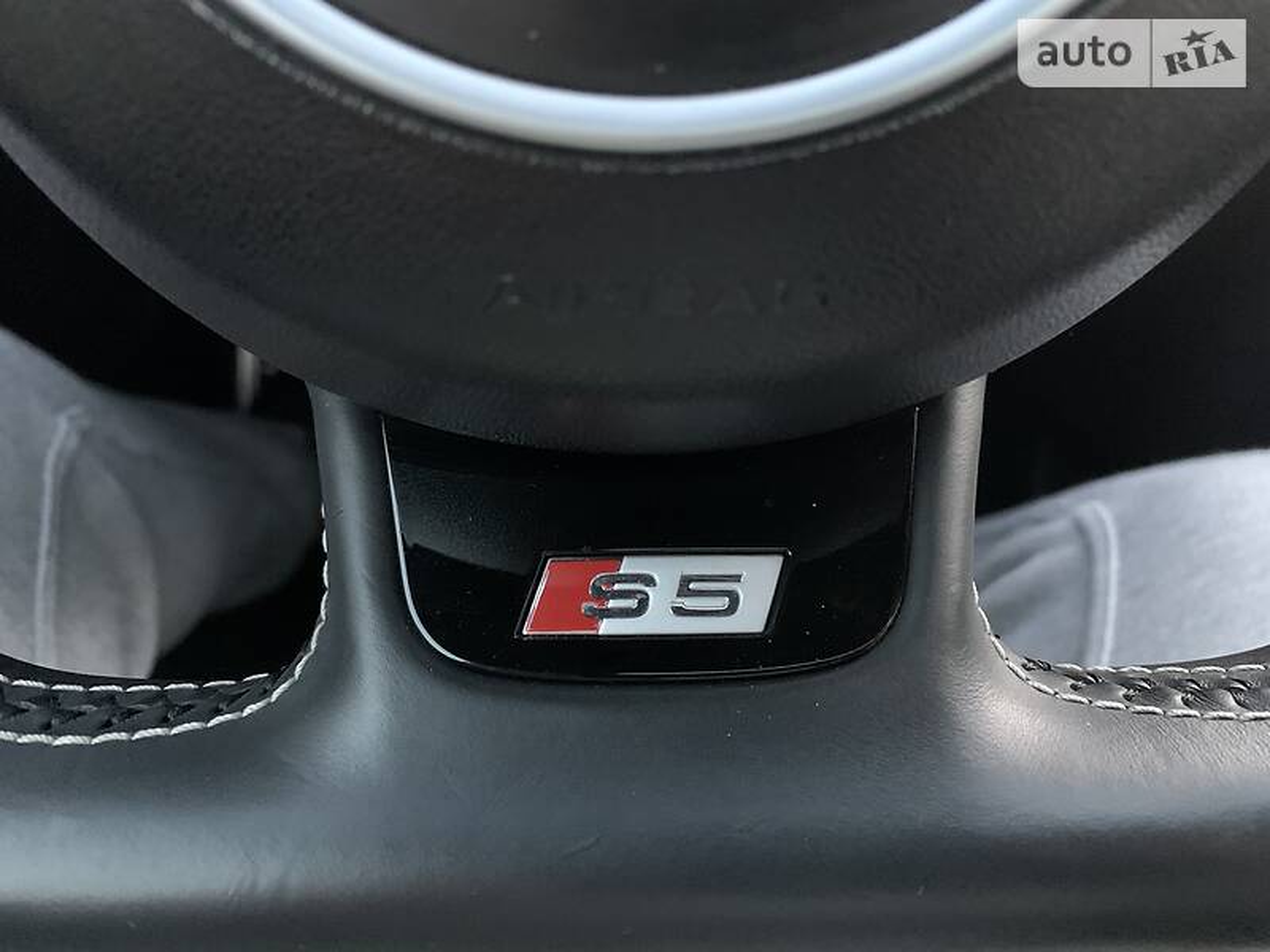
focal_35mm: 26
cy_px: 476
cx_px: 635
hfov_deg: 67.3
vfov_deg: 53.1
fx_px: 954
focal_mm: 4.2
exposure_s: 1/22
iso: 800
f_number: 1.8
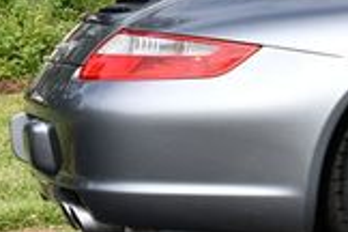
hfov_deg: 10.2
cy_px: -105
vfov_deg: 7.1
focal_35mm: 190
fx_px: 1837
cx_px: 640
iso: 110
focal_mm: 24
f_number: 8
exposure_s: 1/250
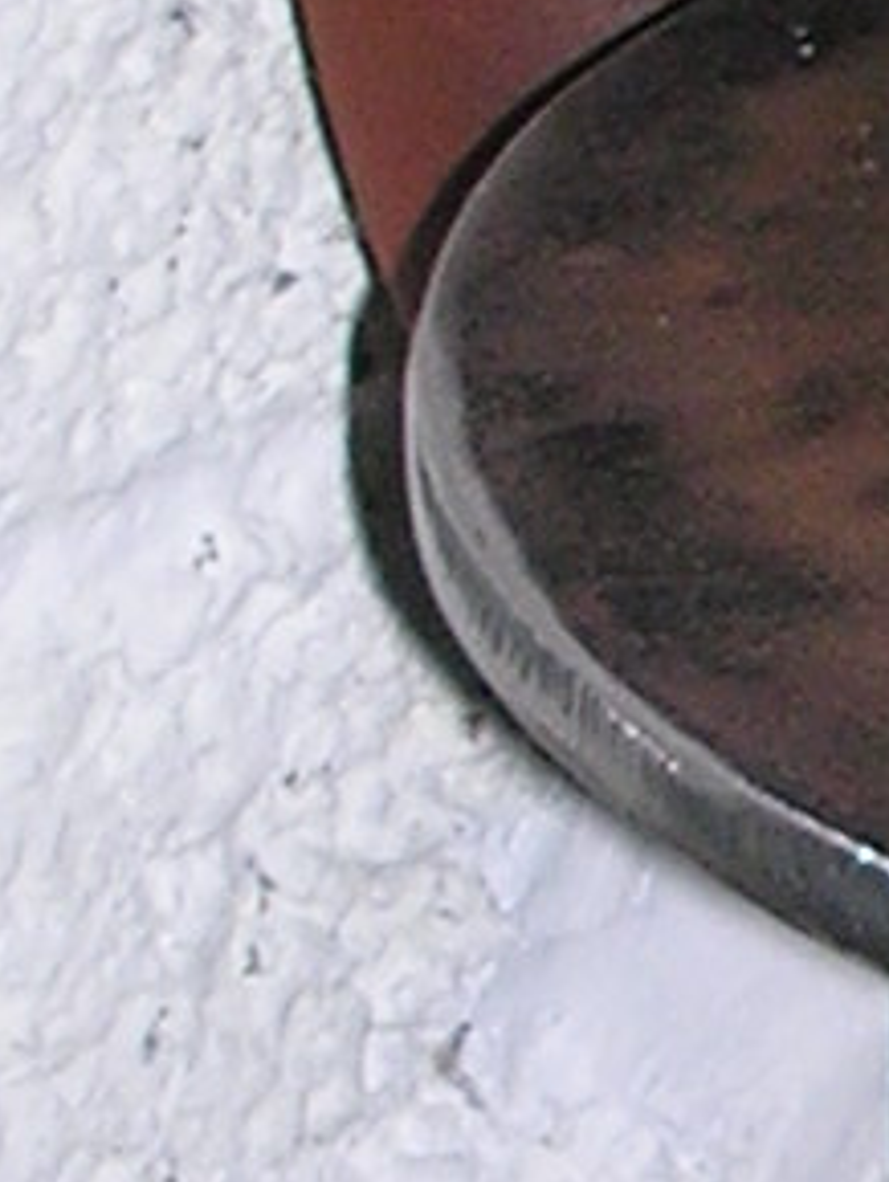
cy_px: 1223
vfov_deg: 7.3
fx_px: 9163
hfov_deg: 5.4
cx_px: 2015
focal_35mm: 268
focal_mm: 5.8
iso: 50
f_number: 2.8
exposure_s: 1/60.1
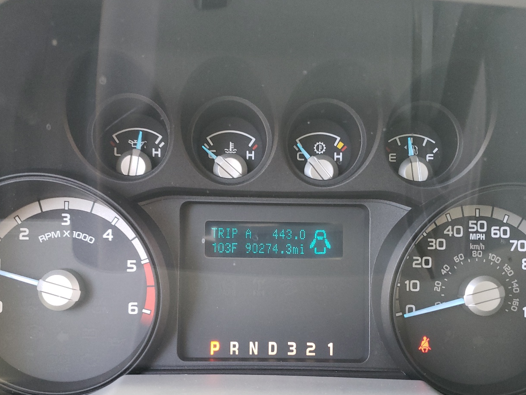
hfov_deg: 53.9
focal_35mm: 34
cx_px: 276
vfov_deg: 41.5
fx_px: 517
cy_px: 245
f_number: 1.5
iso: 156
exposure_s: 1/60.2
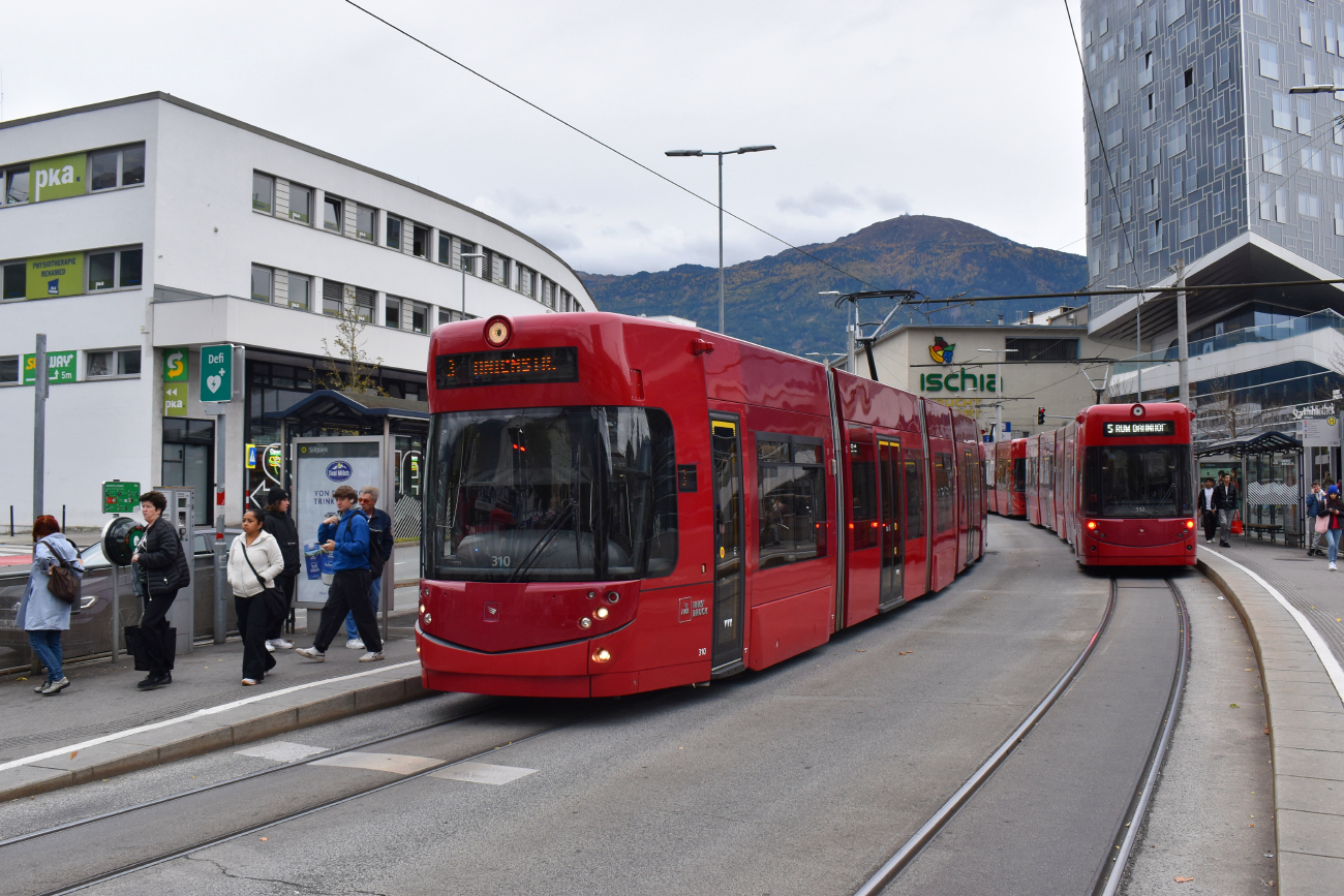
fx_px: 1288
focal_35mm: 34
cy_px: 448
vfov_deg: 38.4
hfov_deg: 55.1
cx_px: 672
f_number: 8
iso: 280
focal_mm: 23
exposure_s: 1/250
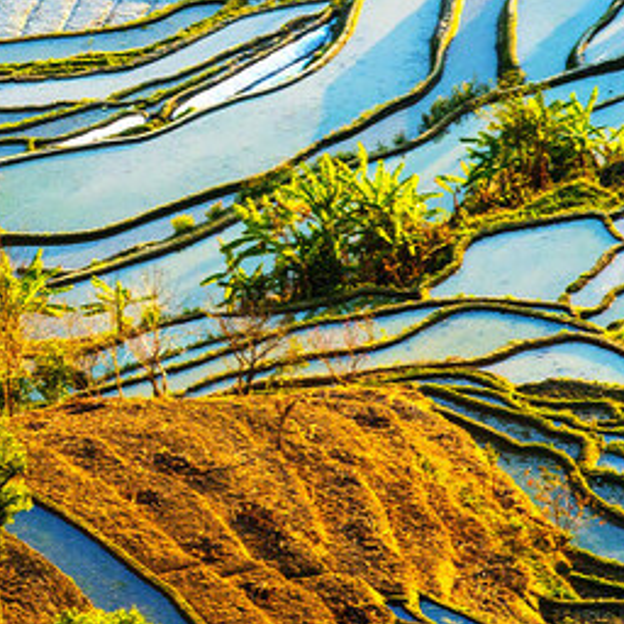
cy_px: 77
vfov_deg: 2.2
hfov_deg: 2.2
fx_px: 16234
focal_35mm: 796
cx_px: -132
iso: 200
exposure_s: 1/100
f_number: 8
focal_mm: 200
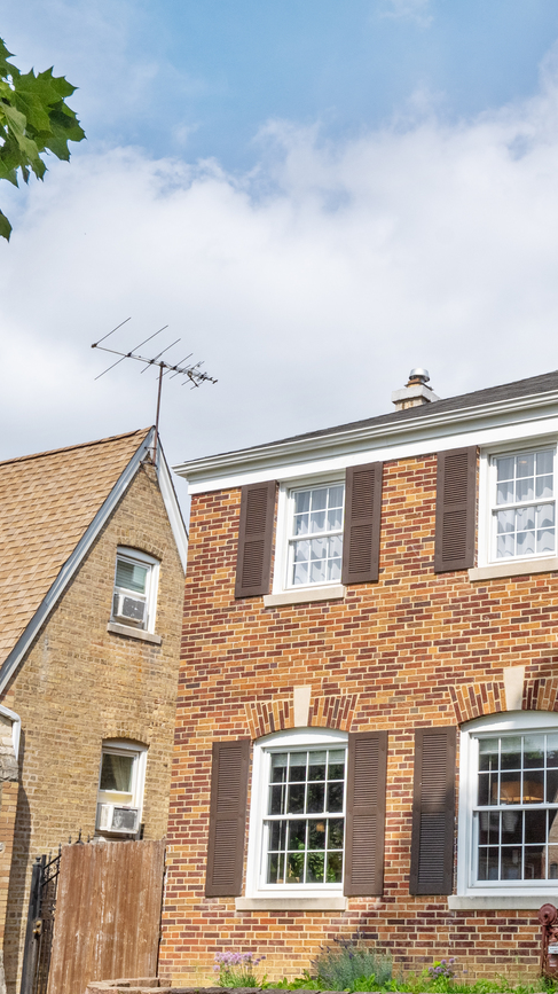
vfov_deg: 43.4
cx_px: 612
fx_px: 1238
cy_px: 618
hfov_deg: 23.8
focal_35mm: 47
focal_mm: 24
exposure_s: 1/800
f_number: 8
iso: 320
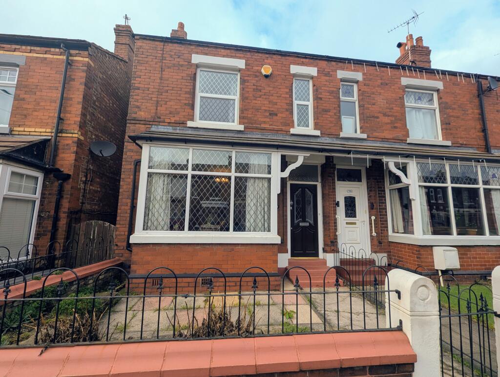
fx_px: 188
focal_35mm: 13
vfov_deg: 90.1
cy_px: 188
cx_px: 250
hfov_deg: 106.1
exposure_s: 1/504
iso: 47
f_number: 2.2
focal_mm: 1.95
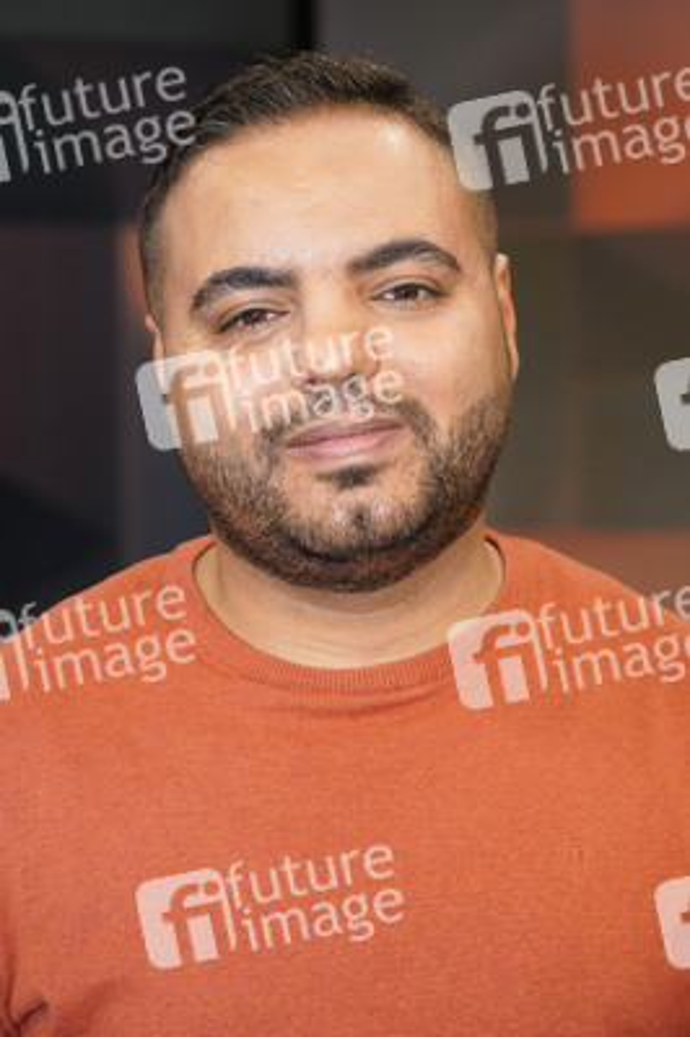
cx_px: 345
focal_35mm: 69
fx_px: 1987
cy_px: 518
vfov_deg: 29.3
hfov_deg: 19.7
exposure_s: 1/160
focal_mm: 69
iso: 2000
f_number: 5
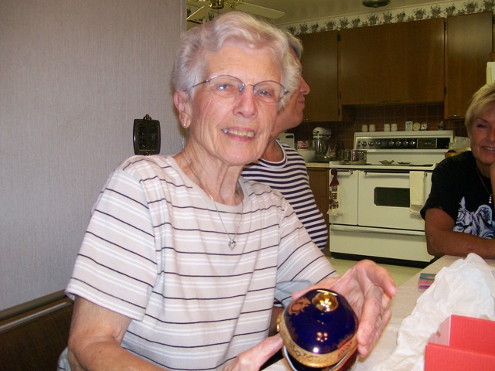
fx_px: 515
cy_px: 186
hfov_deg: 51.4
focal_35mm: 36
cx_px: 248
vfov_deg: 39.7
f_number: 2.7
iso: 140
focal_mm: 6
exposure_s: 1/64
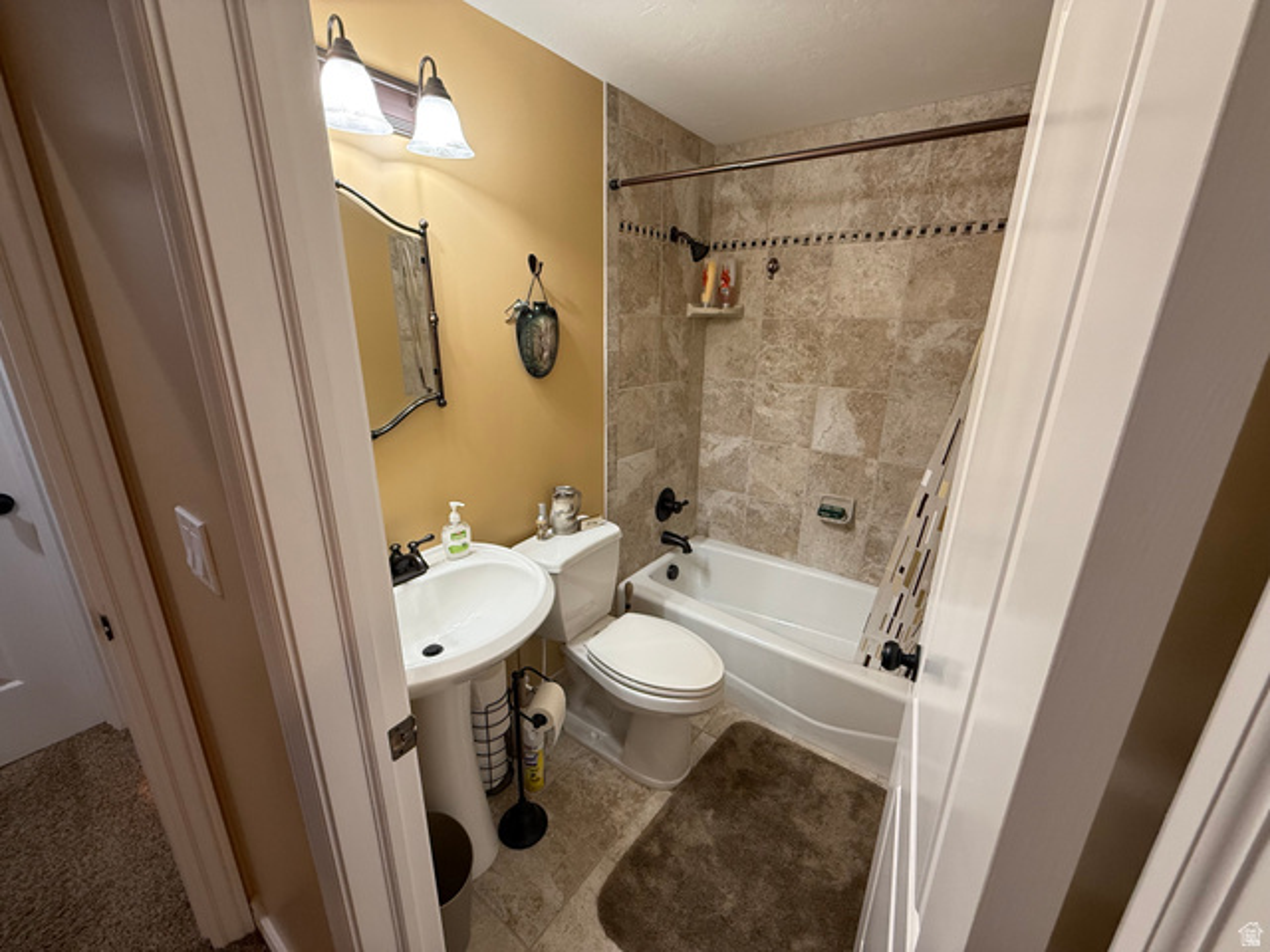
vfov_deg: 85.7
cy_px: 476
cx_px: 635
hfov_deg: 102.1
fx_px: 514
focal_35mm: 14
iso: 200
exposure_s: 1/60
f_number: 2.2
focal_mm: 2.22
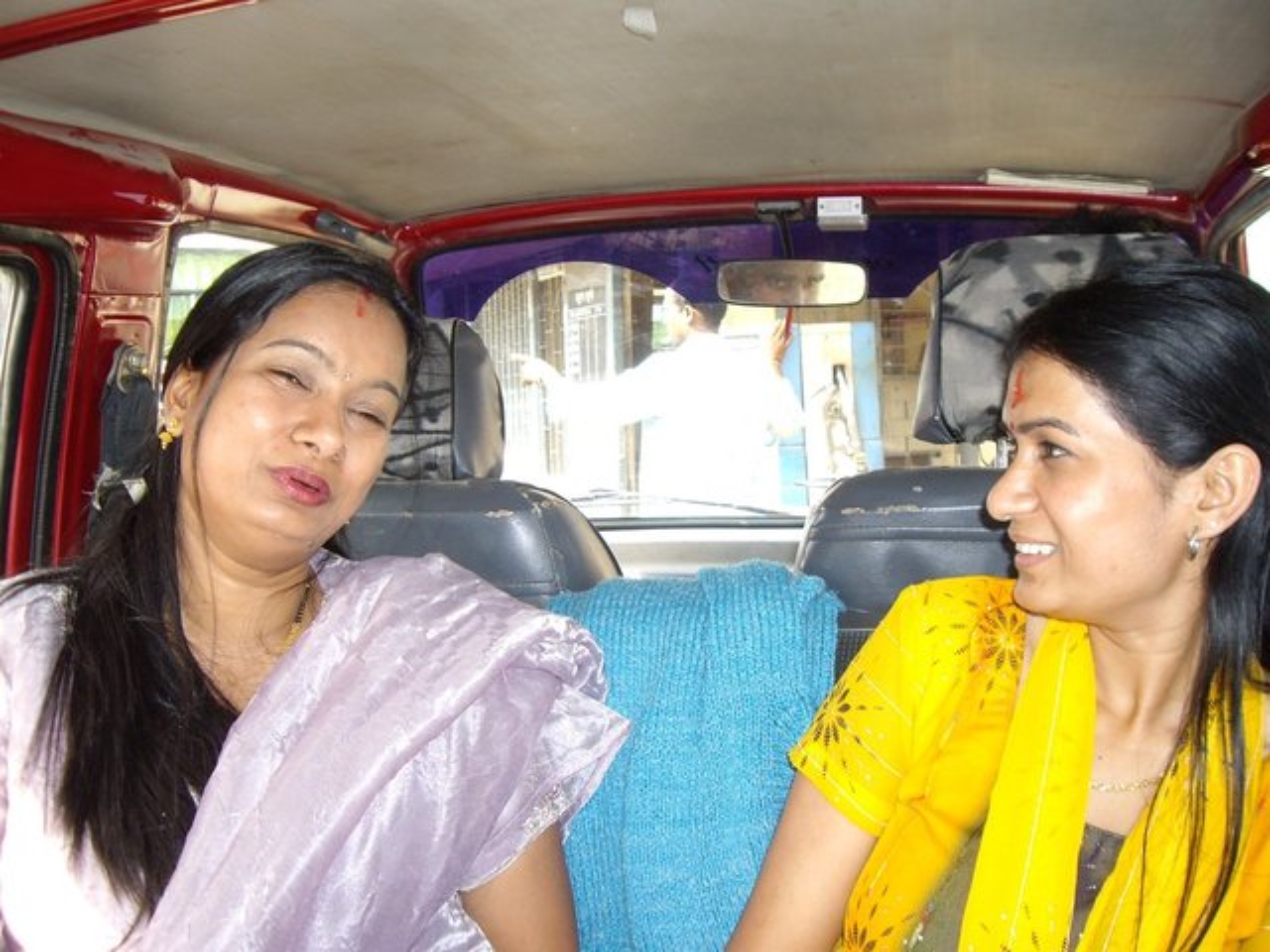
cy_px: 476
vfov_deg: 37.7
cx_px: 635
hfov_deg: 49.0
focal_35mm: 38
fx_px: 1394
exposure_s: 1/125
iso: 100
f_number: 2.7
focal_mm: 6.2
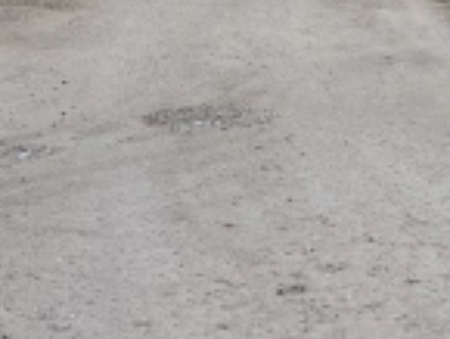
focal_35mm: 112
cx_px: 289
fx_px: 1457
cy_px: -221
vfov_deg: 12.4
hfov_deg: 17.5
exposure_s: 1/2137
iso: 50
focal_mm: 5.1
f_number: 1.6
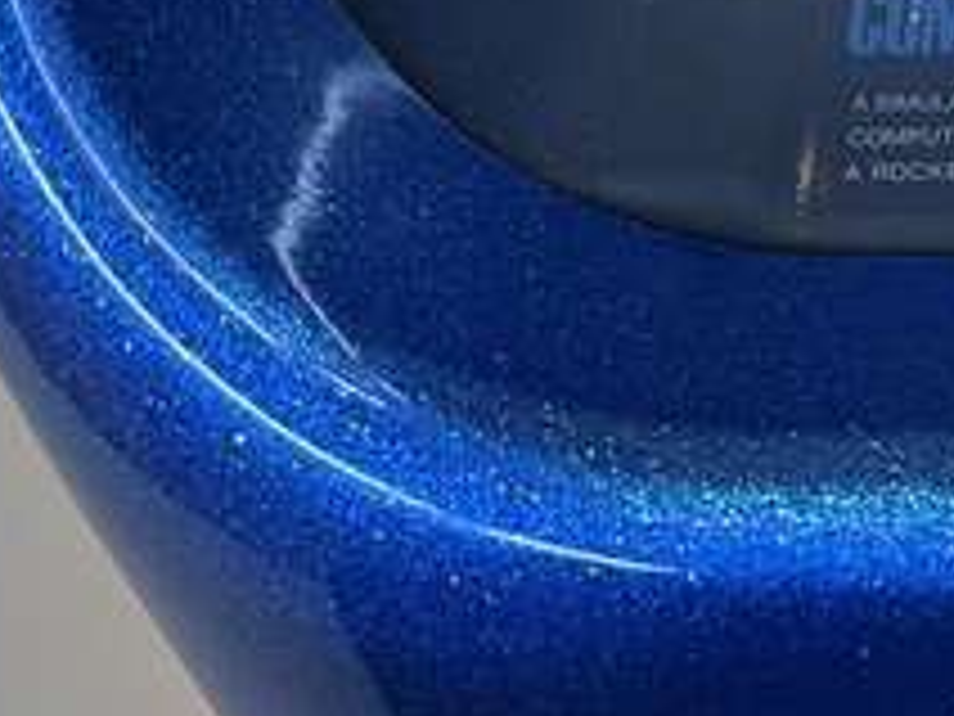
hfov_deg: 18.7
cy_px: -554
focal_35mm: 98
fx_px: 2701
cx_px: 1228
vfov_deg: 13.6
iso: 320
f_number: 1.6
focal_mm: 5.1
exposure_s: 1/56
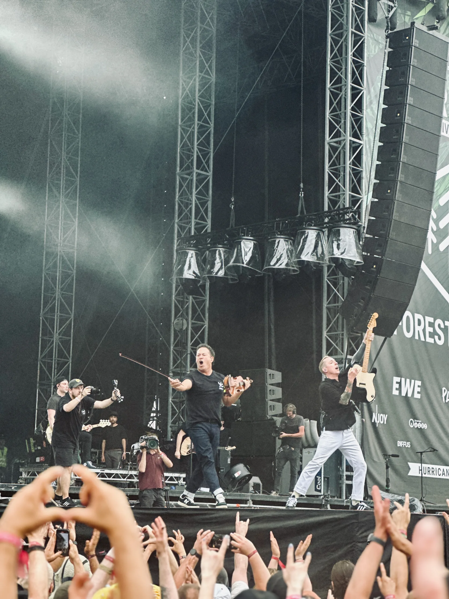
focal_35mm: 77
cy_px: 300
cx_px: 224
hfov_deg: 19.1
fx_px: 1332
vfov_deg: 25.3
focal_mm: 9
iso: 160
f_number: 2.8
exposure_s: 1/120
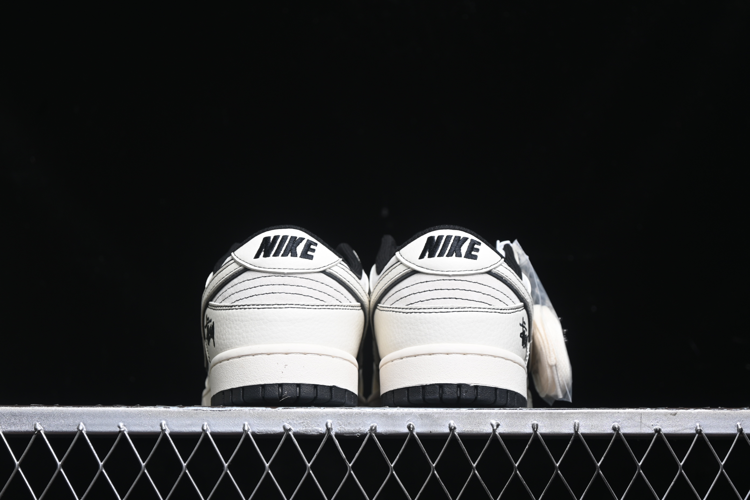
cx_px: 375
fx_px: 1562
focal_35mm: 75
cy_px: 250
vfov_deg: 18.2
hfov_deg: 27.0
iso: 160
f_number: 6.3
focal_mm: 50
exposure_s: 1/60
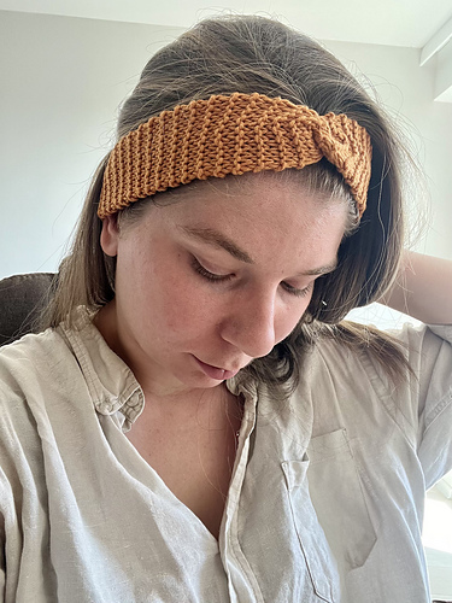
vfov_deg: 60.0
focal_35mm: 30
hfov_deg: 46.8
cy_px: 302
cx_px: 226
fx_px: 522
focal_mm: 2.71
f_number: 2.2
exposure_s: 1/74
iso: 100
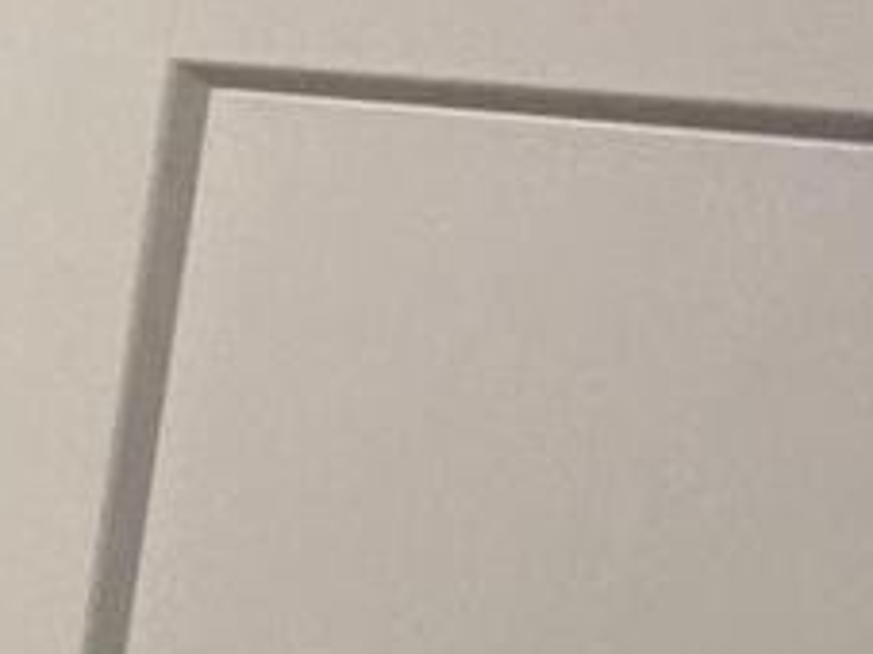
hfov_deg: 12.8
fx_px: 2243
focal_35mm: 89
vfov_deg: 16.6
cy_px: 256
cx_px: -1515
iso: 160
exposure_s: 1/120
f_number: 2.2
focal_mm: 2.22
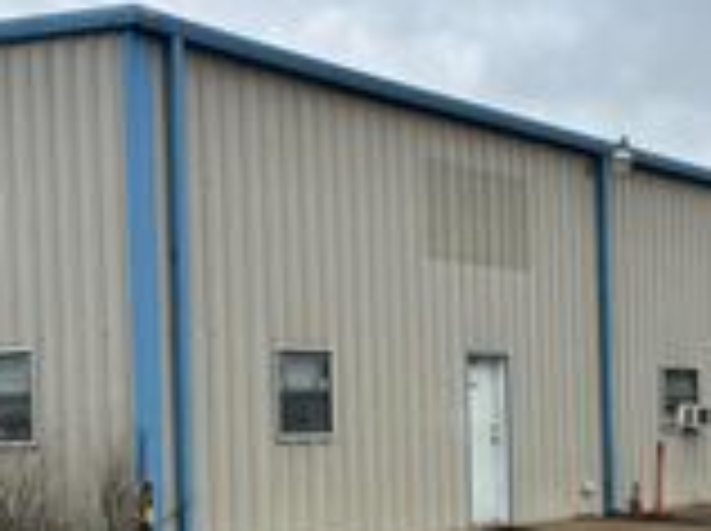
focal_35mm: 76
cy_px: 425
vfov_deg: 19.1
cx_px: 378
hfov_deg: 25.7
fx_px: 1559
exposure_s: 1/1721
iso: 80
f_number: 1.78
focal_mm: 6.76
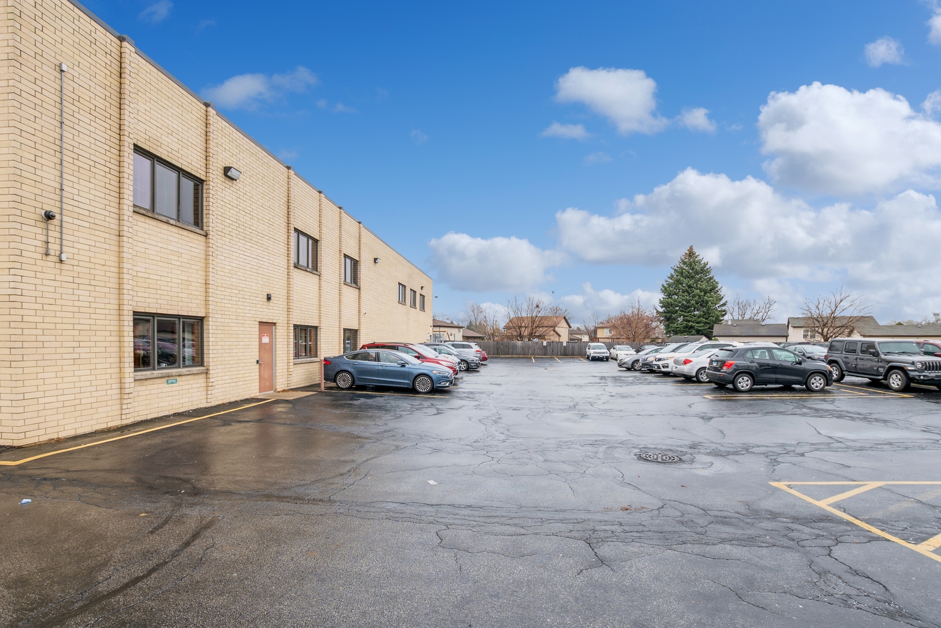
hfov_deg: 100.4
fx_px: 392
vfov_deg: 77.3
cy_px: 314
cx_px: 470
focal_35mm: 15
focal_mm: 10
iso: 250
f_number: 7.1
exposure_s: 1/40
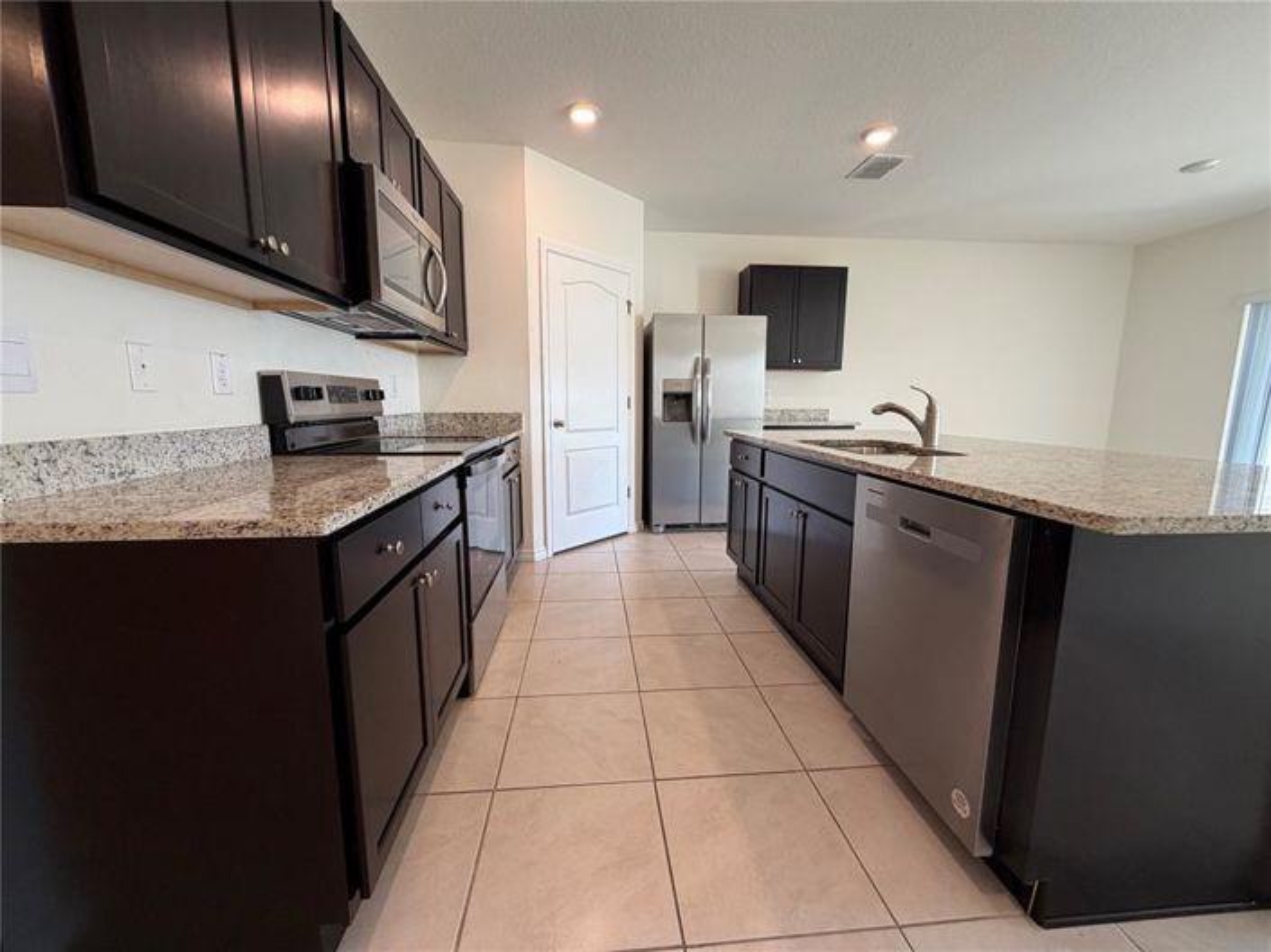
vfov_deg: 85.6
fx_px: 514
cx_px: 636
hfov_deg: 102.1
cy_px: 476
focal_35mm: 14
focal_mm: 2.22
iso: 200
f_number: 2.2
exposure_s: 1/120
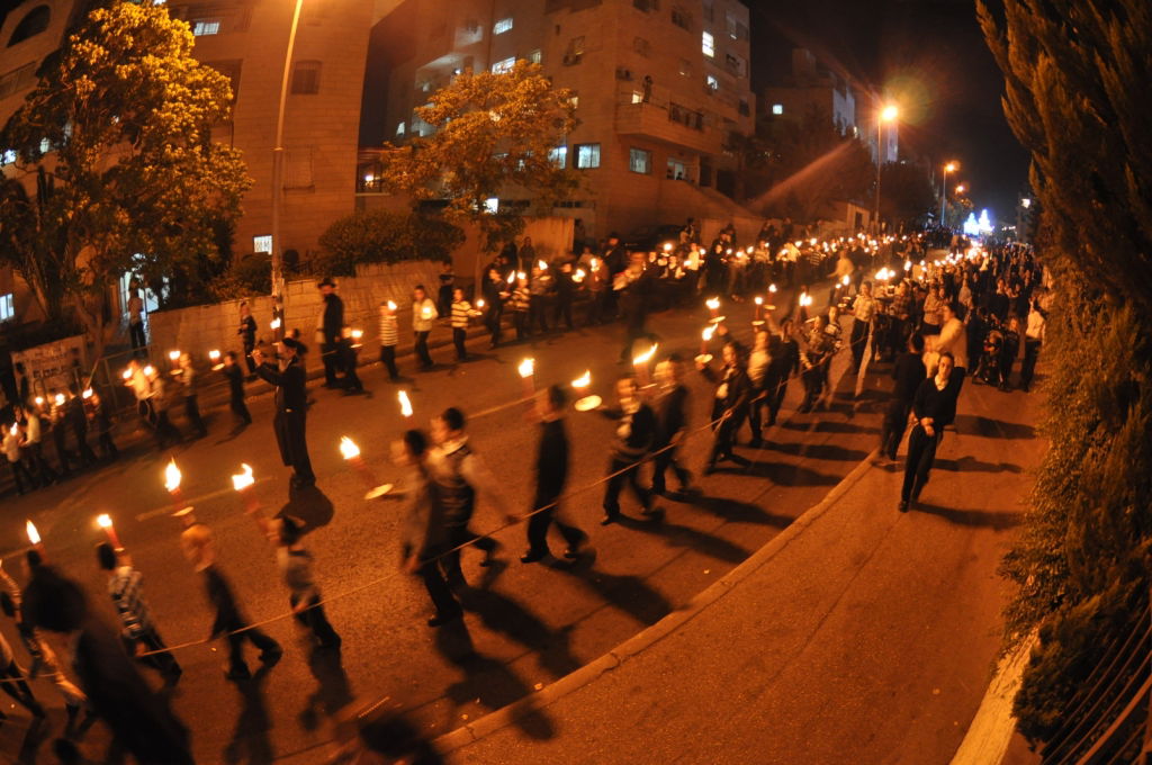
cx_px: 576
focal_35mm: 16
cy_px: 382
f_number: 4.5
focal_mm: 10.5
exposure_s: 1/8
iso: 1000
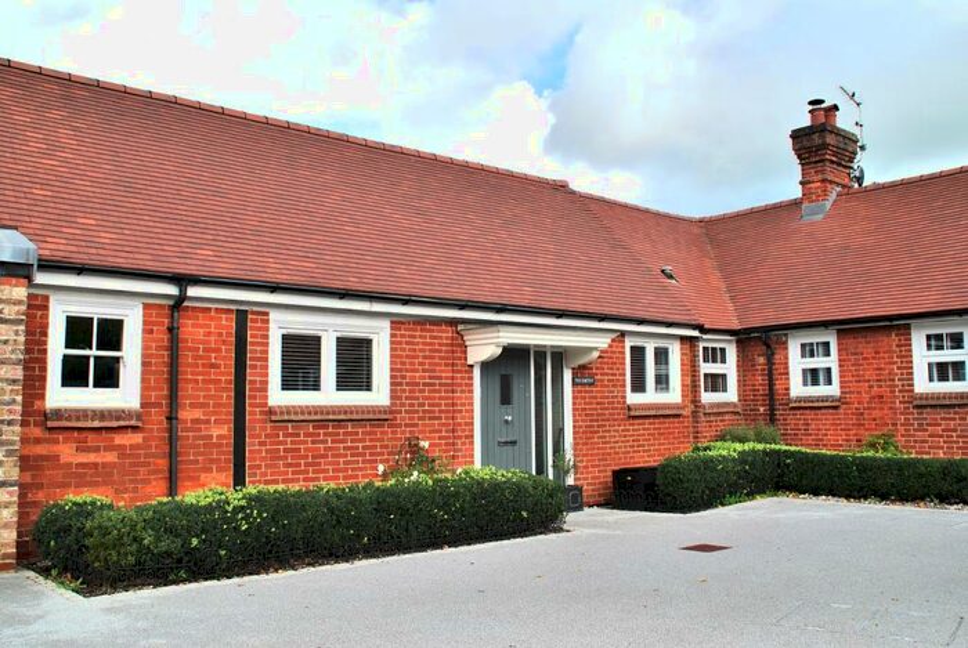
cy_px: 324
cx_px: 484
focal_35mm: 33
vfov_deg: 40.1
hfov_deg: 57.2
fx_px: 889
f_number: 8
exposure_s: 1/250
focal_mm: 22
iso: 100
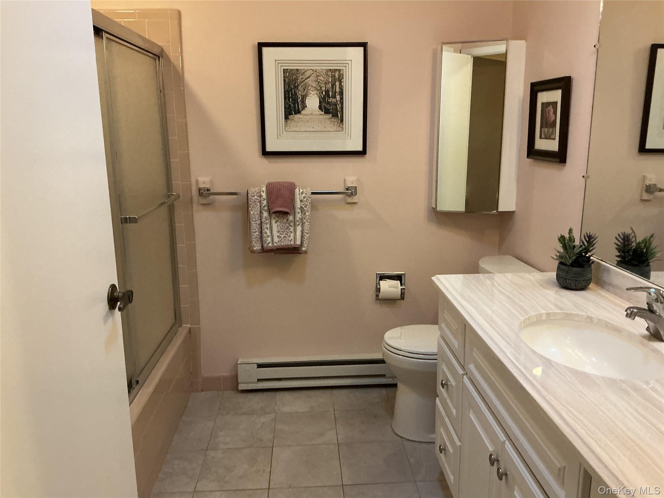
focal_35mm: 29
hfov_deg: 61.7
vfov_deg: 48.2
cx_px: 332
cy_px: 249
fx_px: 556
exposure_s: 1/60
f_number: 1.8
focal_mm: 3
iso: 200
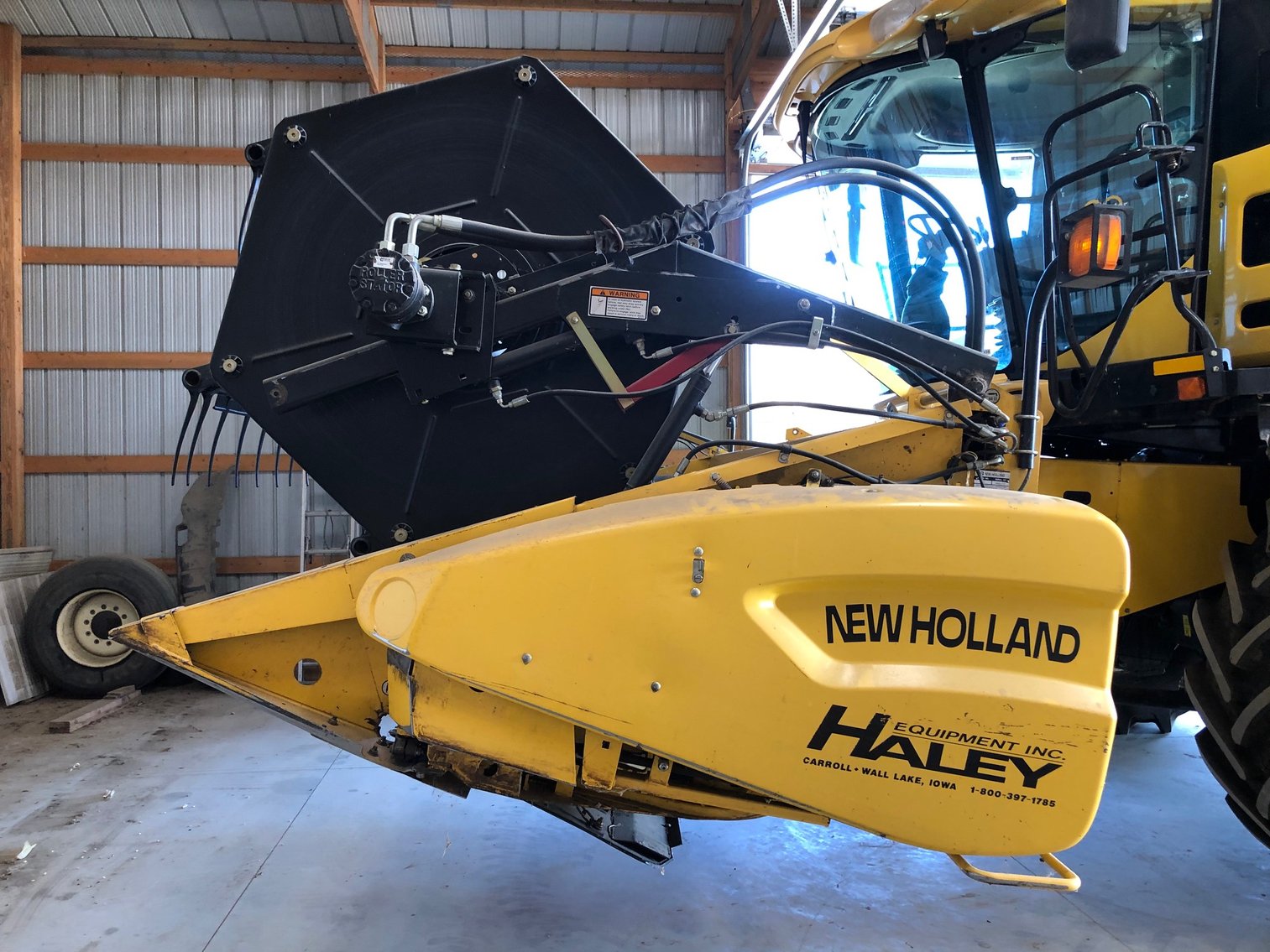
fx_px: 1027
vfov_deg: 49.8
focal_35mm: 28
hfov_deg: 63.4
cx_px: 635
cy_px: 476
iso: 40
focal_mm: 3.99
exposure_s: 1/20
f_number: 1.8
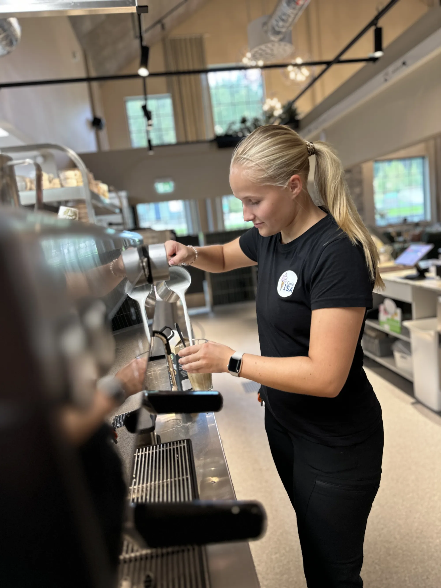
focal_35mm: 24
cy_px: 294
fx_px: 408
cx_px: 220
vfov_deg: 71.6
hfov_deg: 56.8
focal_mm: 6.86
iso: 125
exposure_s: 1/50
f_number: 1.78
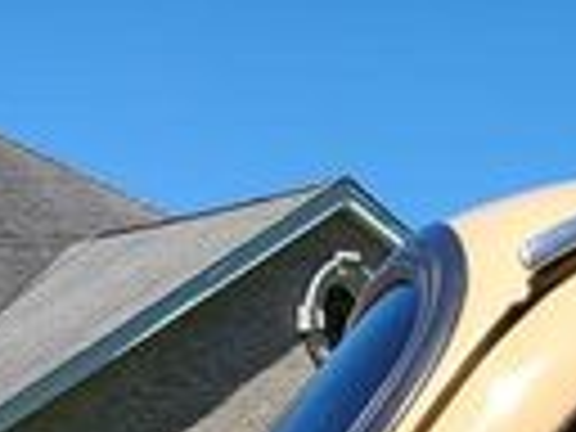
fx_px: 2163
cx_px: 1062
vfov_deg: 10.1
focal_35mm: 130
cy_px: 990
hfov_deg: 13.5
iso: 40
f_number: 1.8
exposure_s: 1/2365
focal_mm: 5.4
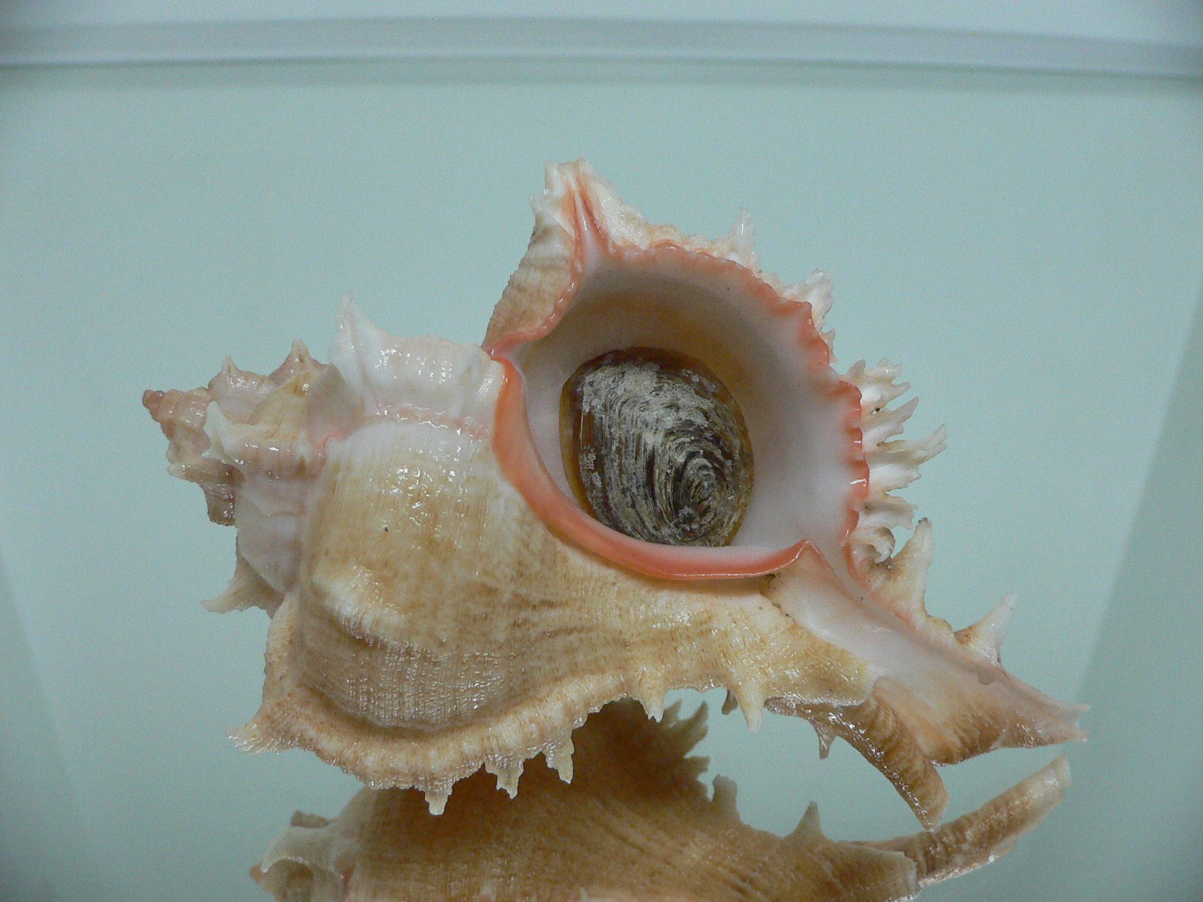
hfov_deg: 52.6
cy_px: 451
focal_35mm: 35
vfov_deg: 40.7
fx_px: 1216
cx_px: 602
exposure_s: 1/60
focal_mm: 4.6
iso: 200
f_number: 2.8
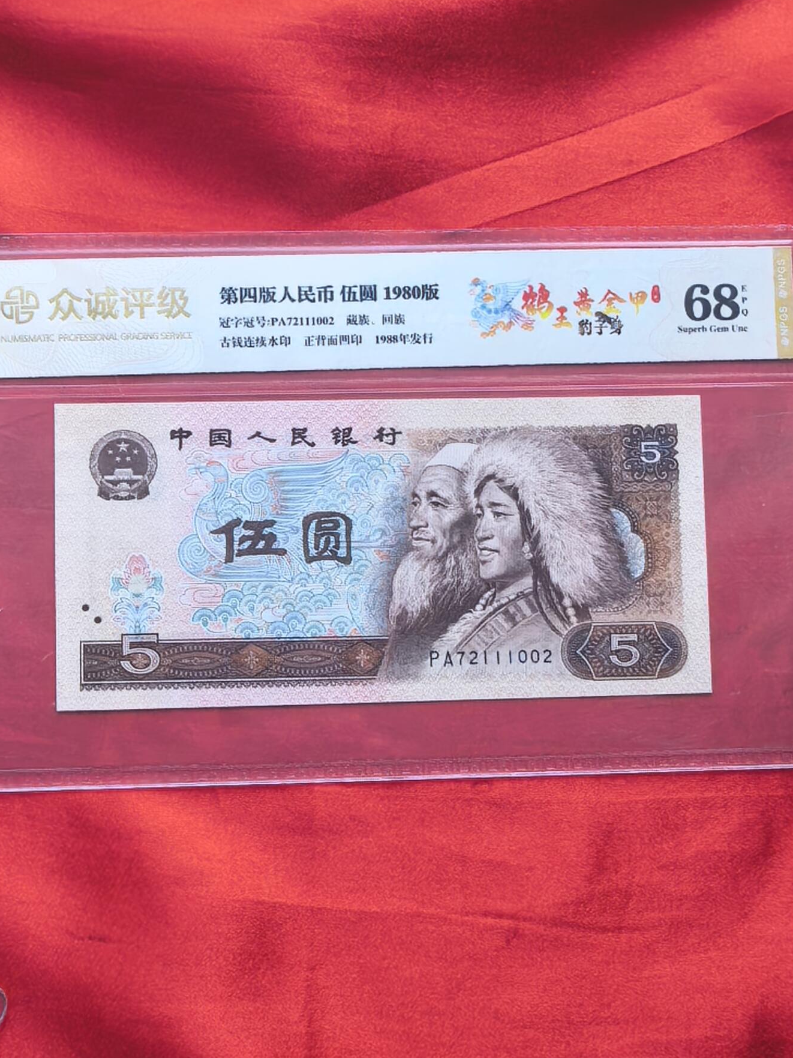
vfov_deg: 38.9
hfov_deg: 29.7
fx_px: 1497
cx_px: 389
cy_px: 522
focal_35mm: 49
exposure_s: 1/110
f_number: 2.2
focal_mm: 1.95
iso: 50
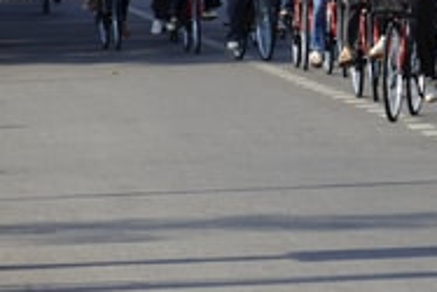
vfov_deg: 2.6
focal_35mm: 533
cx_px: 594
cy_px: -63
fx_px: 6480
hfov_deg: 3.8
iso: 100
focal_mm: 123
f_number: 7.1
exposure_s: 1/250
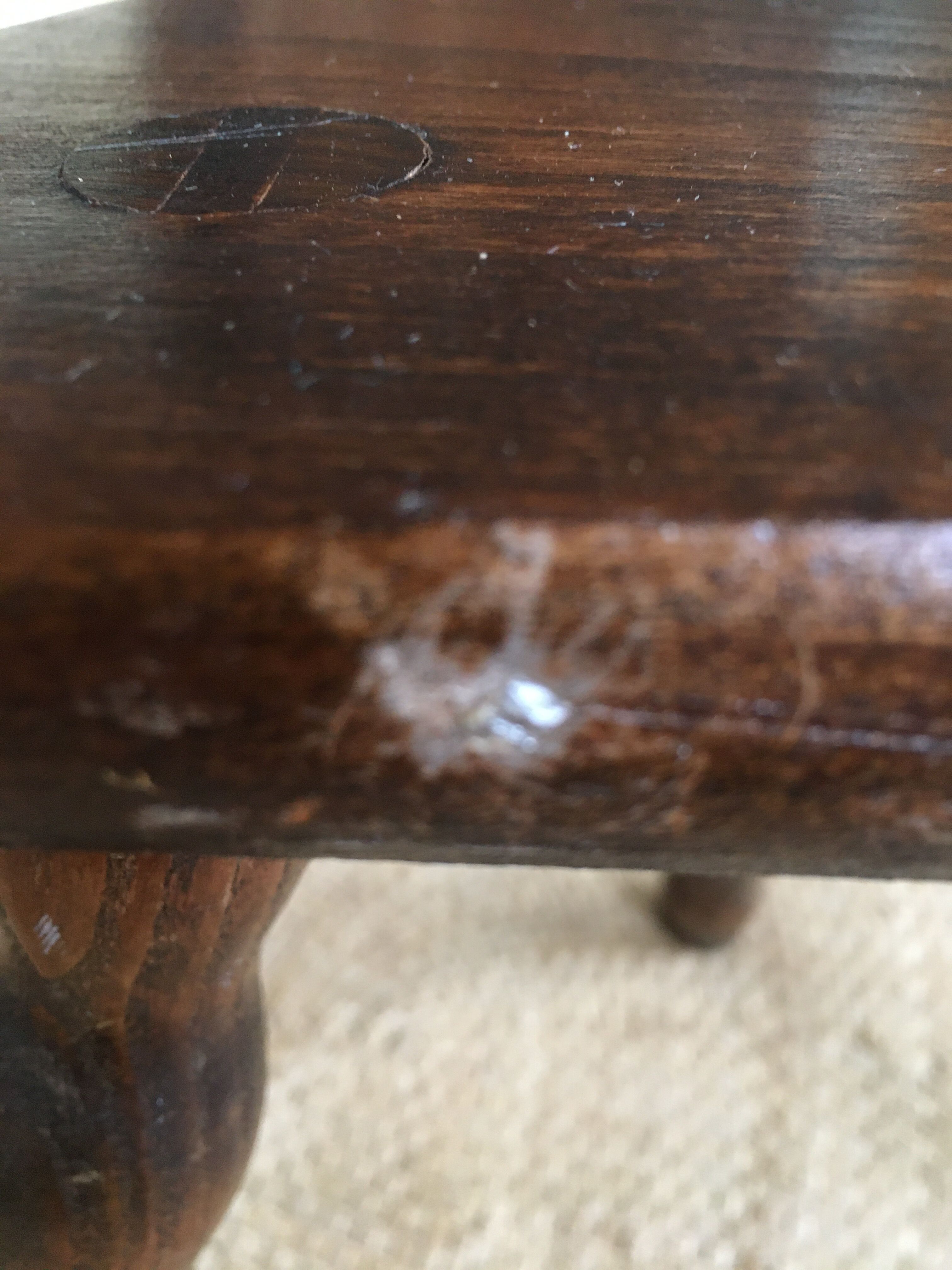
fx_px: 1063
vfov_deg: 61.7
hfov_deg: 48.2
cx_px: 476
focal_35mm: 29
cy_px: 635
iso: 200
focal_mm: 4.15
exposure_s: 1/33
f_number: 2.2
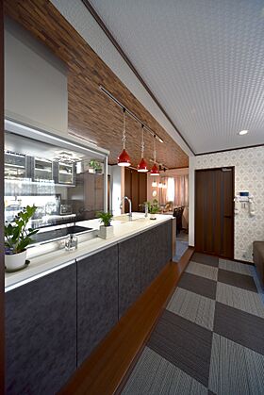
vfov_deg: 112.6
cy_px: 198
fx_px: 132
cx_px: 132
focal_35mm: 12
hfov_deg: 90.1
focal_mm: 12
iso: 800
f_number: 4.5
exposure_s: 1/60
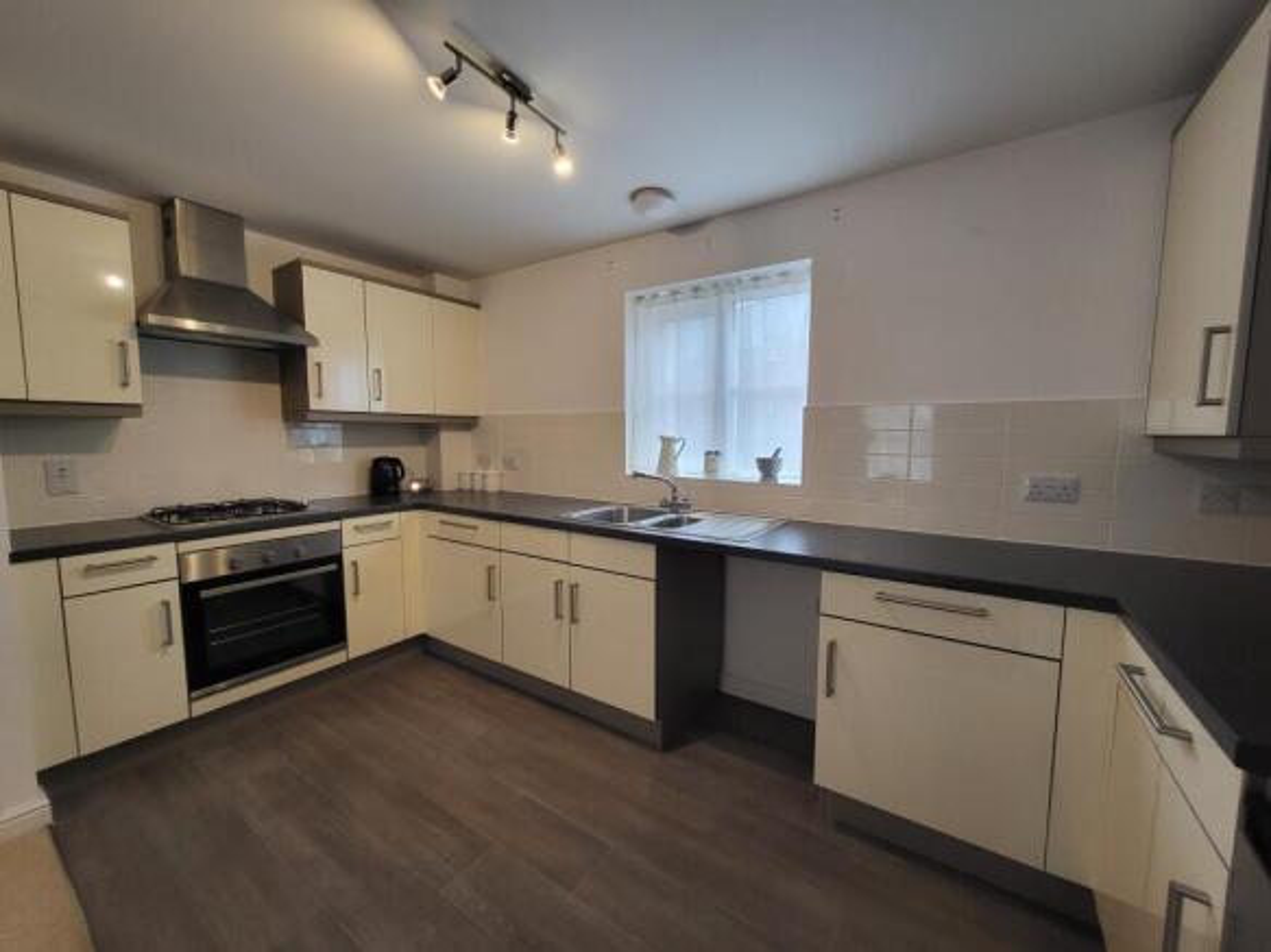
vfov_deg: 89.9
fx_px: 477
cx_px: 636
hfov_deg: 106.2
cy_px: 476
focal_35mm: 13
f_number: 2.2
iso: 250
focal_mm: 1.74
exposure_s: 1/50
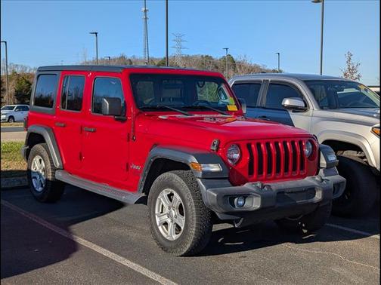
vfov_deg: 29.7
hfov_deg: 38.9
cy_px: 142
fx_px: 539
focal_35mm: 49
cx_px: 190
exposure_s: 1/2000
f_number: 1.68
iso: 20
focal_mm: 6.9
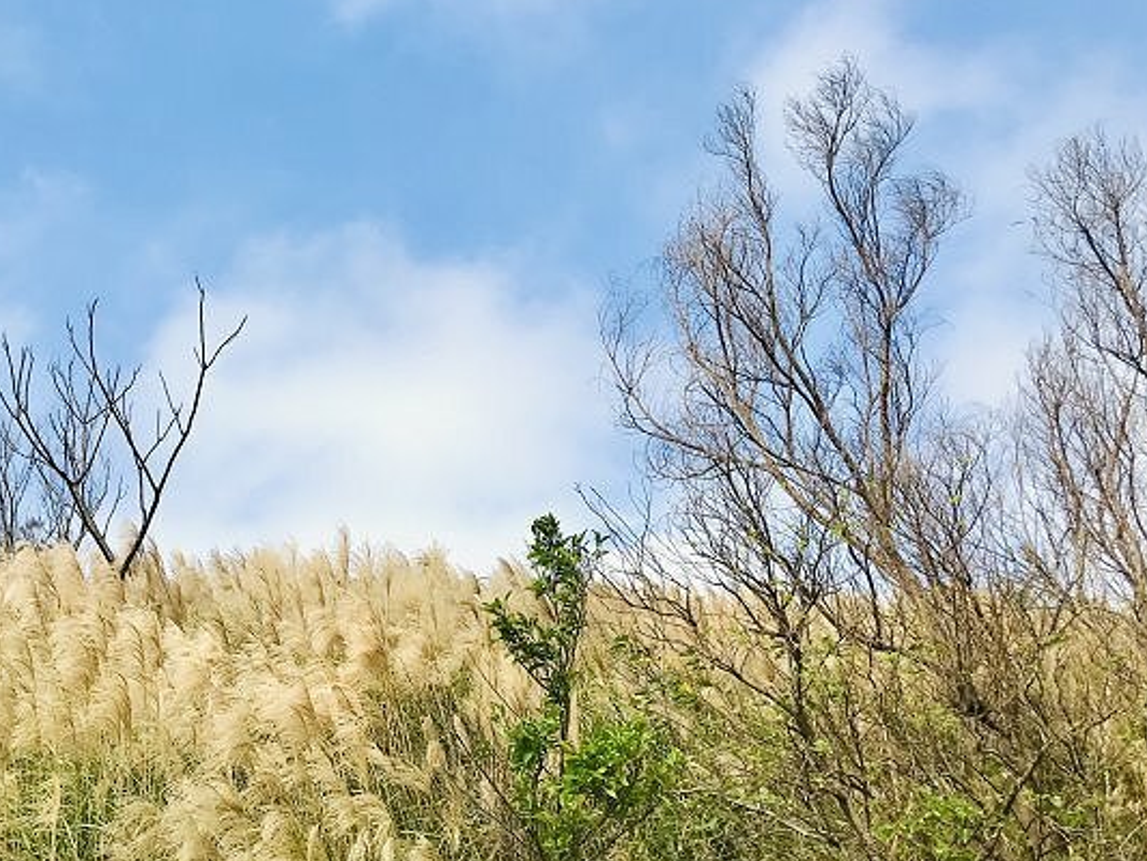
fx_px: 1392
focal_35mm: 42
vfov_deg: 34.4
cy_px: 454
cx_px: 318
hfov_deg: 43.6
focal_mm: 3.99
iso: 20
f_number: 1.8
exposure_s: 1/3690
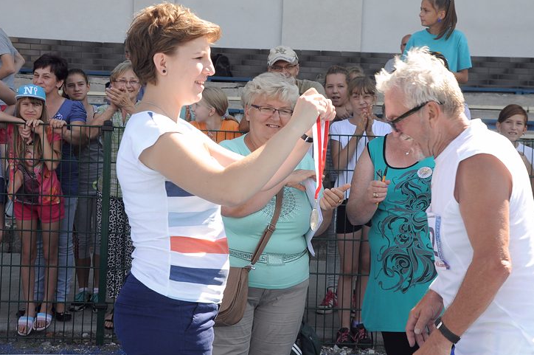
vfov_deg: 18.4
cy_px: 160
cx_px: 309
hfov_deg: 27.3
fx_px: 1096
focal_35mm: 74
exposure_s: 1/250
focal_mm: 42
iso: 400
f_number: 8
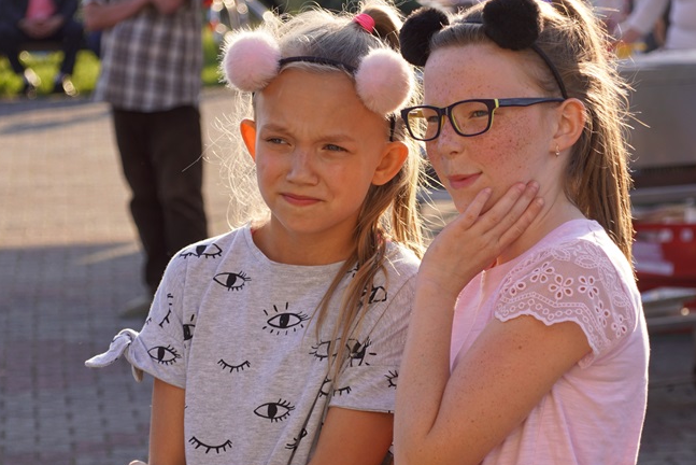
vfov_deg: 7.9
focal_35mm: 174
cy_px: 287
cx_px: 412
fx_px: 3361
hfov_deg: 11.8
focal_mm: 75
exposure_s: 1/160
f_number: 5.6
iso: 125
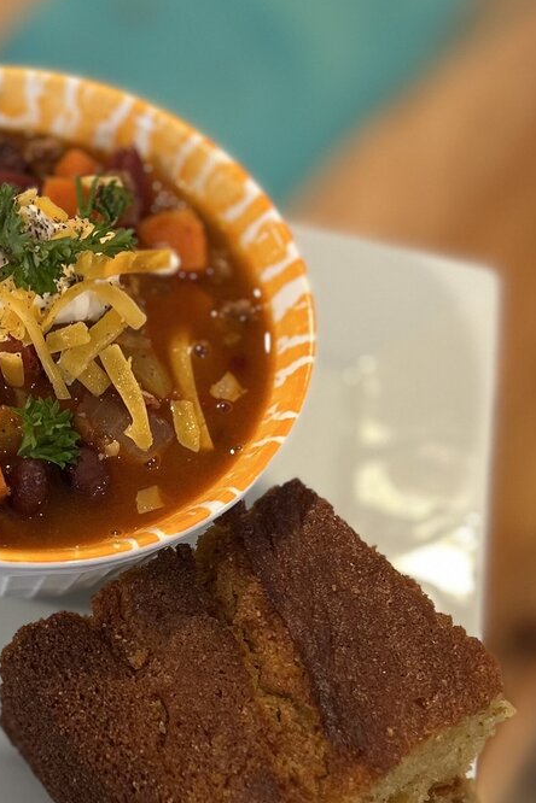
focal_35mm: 65
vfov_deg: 30.7
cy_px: 552
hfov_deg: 20.6
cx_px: 70
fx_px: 1452
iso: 125
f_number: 1.5
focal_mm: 5.7
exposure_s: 1/60
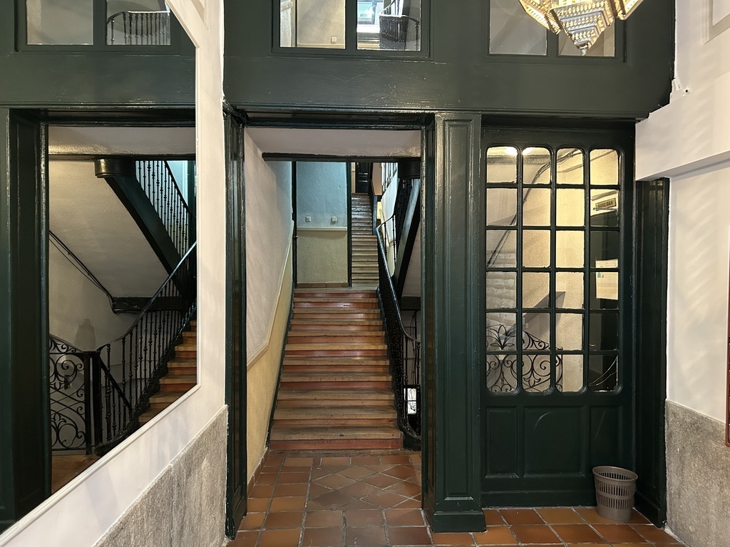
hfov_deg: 67.3
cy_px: 274
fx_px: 548
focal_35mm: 26
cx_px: 365
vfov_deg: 53.1
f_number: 1.5
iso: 500
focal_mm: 5.7
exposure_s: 1/33
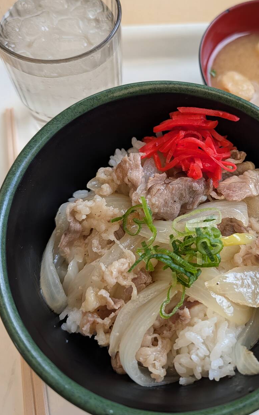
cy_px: 165
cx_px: 179
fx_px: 373
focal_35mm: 33
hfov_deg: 37.8
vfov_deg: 57.7
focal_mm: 6.9
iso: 221
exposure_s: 1/805
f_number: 1.68
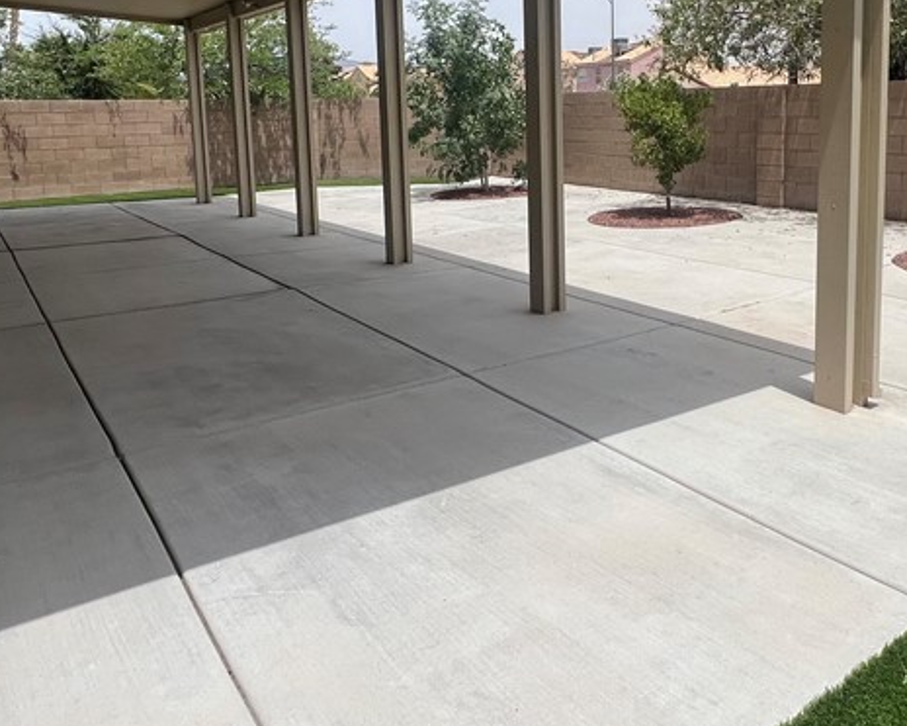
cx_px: 600
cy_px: 207
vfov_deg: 50.0
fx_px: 751
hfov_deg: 60.8
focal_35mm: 28
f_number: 1.8
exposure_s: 1/2732
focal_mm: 1.57
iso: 32
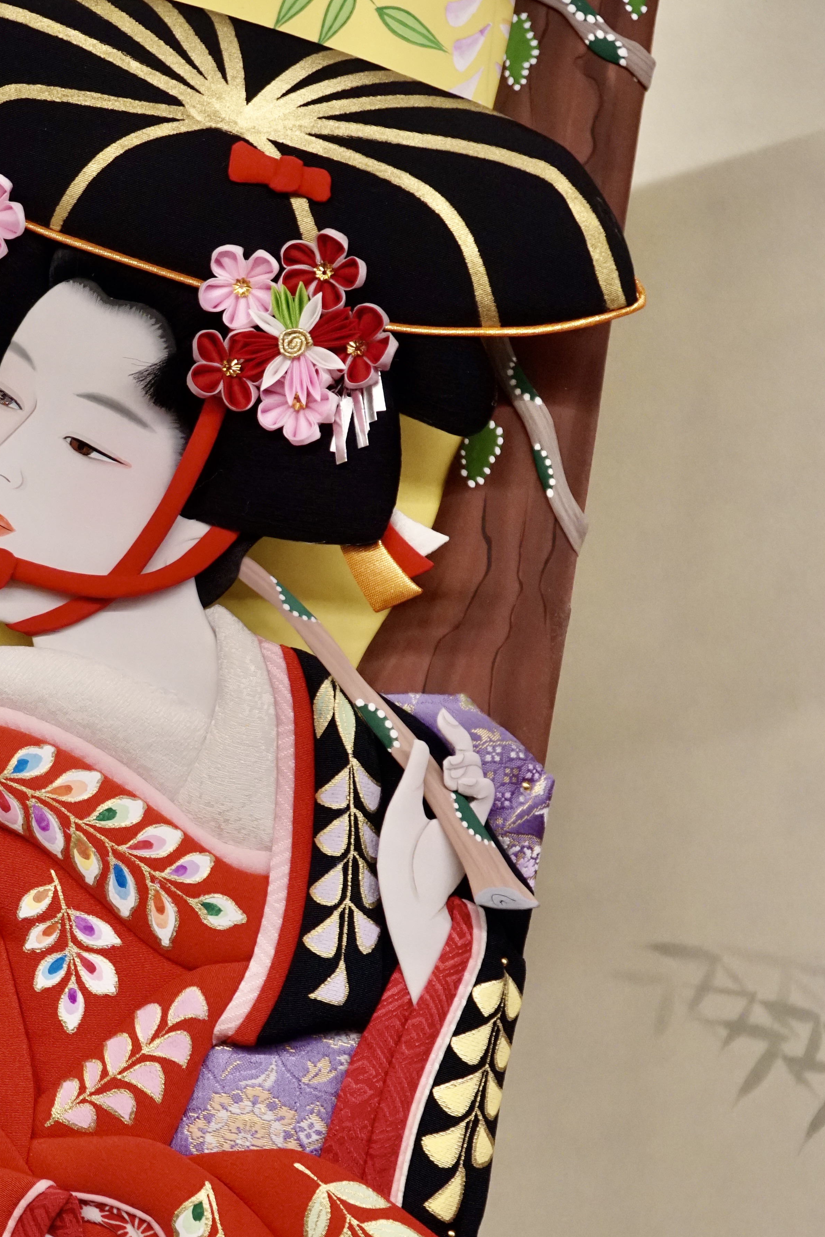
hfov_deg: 12.6
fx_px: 3706
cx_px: 150
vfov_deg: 18.9
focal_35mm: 108
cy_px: 856
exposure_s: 1/160
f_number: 4
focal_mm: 43
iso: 2000
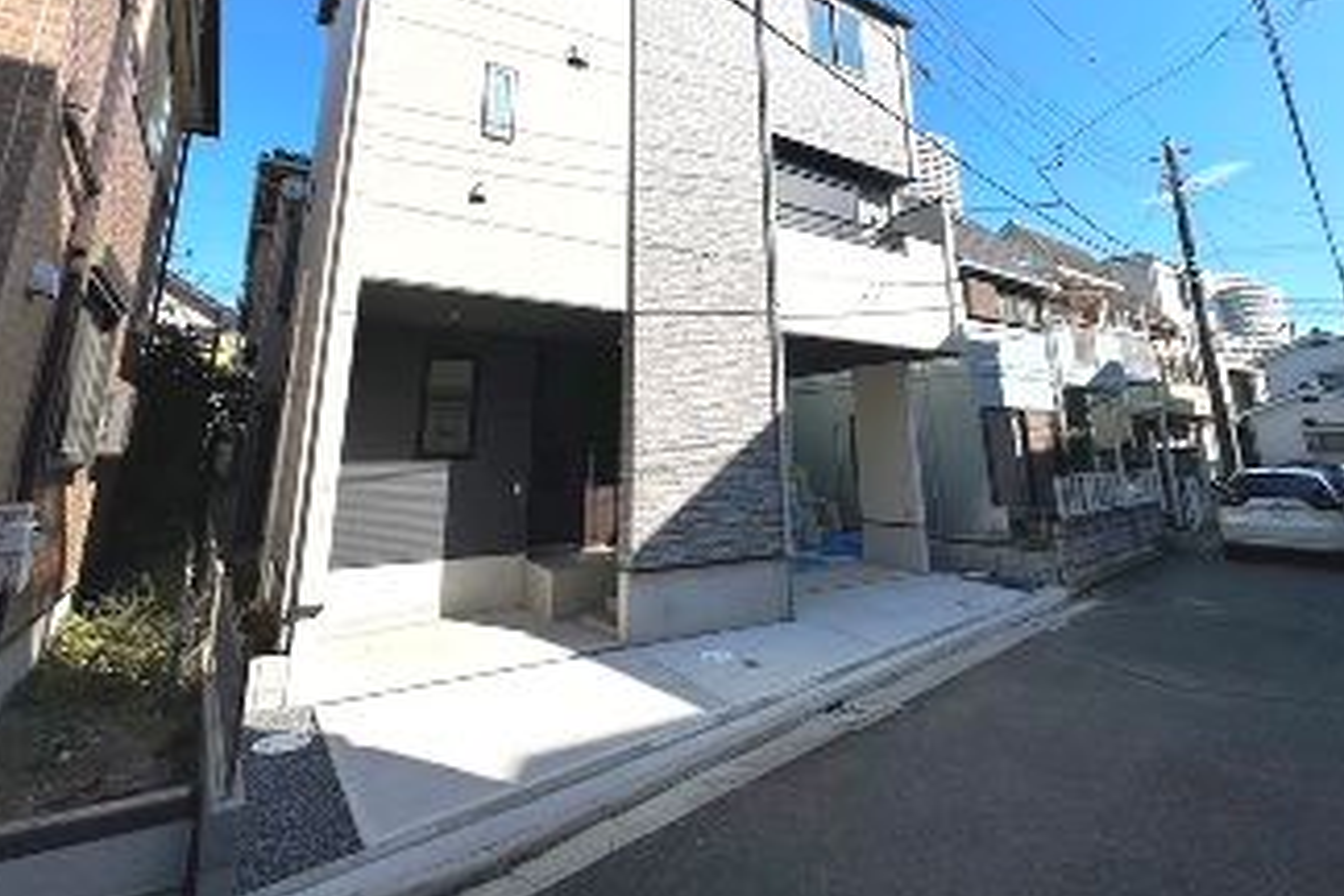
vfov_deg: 65.4
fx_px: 672
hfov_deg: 90.0
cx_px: 664
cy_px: 290
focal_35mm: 18
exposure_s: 1/3401
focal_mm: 2.22
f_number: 2.2
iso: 50
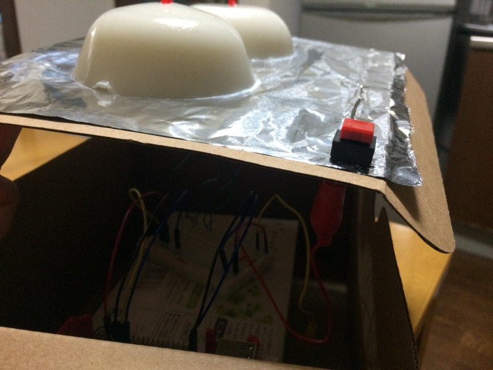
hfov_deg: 61.7
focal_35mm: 29
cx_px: 246
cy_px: 185
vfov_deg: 48.2
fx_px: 413
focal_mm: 4.15
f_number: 2.2
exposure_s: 1/33
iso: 250
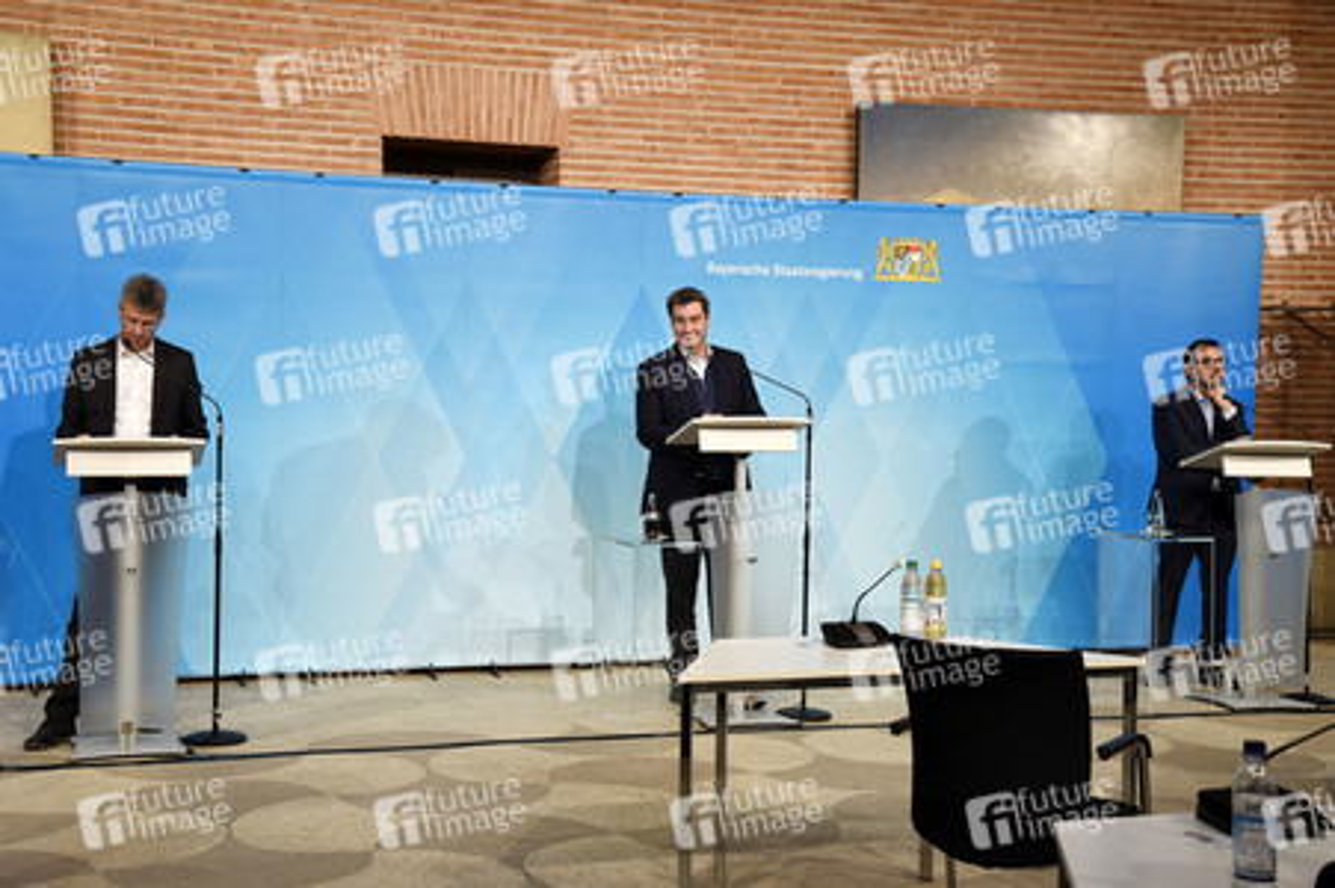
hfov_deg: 39.6
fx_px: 1853
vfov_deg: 27.0
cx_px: 668
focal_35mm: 50
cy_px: 444
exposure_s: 1/60
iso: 1250
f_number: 6.3
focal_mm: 50
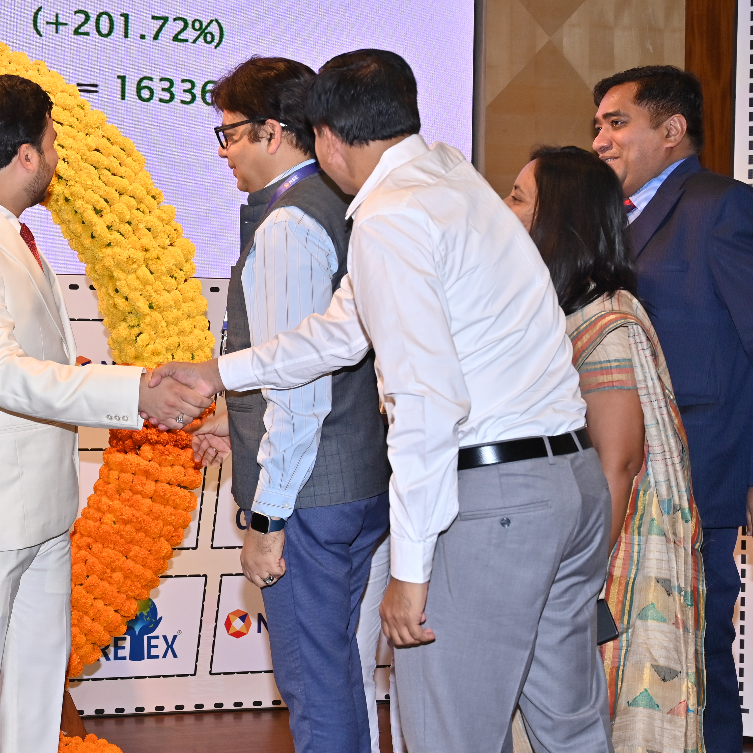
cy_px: 425
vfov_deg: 23.3
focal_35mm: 74
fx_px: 1821
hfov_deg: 22.9
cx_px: 114
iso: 400
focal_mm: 43
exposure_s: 1/160
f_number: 5.6
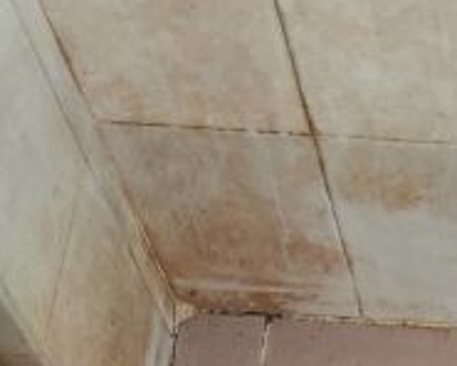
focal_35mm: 110
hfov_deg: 16.2
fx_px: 1488
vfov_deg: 12.6
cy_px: 695
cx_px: 645
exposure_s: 1/50
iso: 115
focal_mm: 4.71
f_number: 1.79
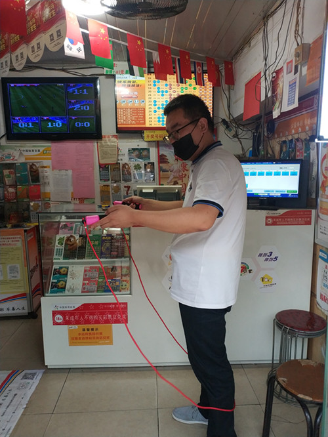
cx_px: 164
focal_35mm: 32
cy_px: 218
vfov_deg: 56.8
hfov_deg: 44.2
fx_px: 404
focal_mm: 4.5
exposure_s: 1/25
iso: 350
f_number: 2
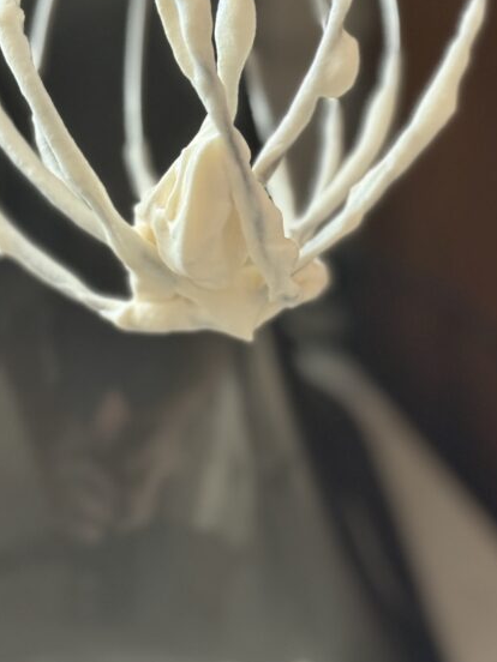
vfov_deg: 21.6
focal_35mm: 89
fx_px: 1704
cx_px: 227
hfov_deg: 16.6
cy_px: 104
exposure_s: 1/30
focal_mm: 6.76
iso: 640
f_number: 1.78
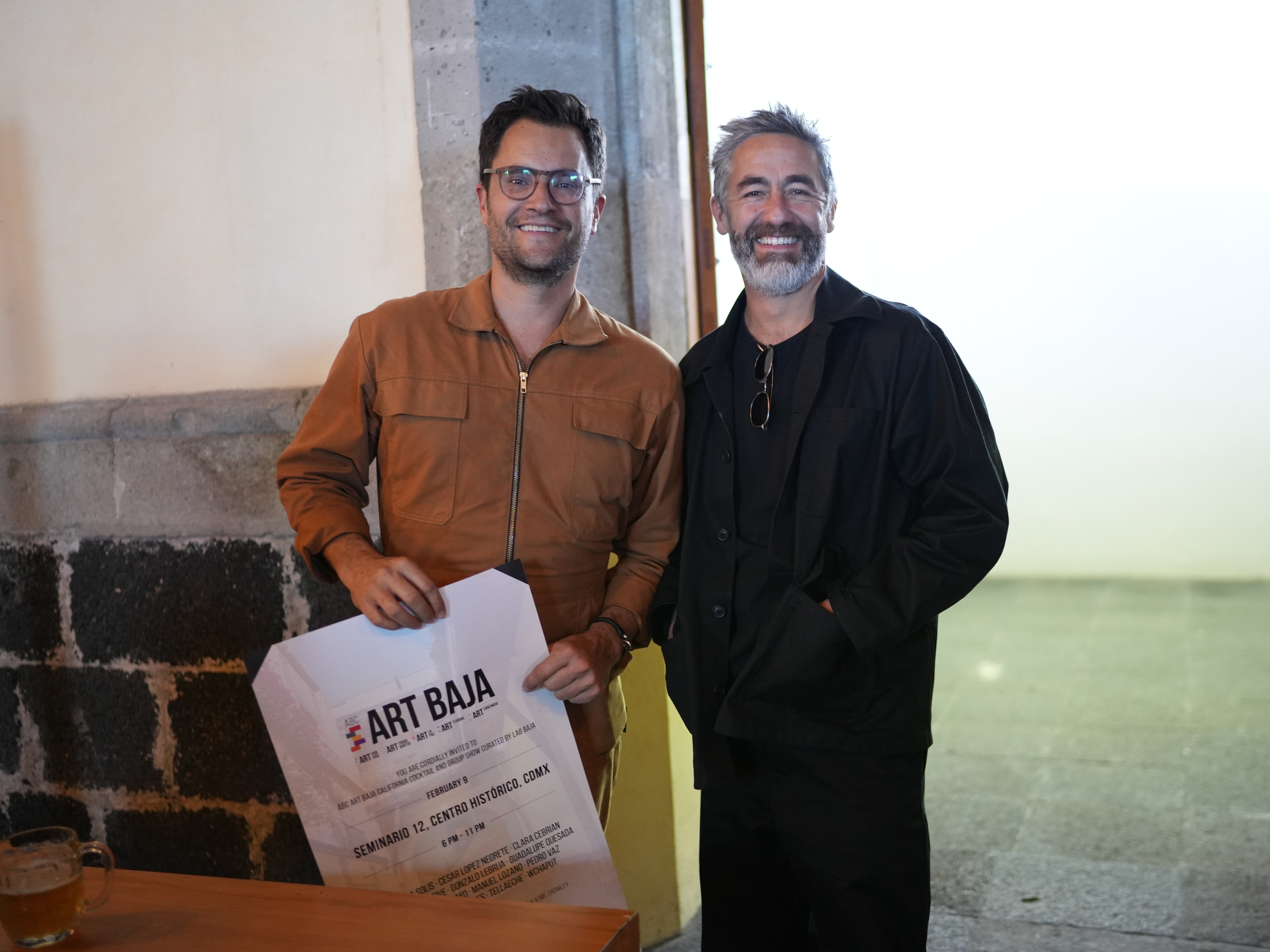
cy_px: 476
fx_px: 1394
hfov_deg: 48.9
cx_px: 708
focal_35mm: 38
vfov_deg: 37.7
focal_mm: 35
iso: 3200
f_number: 1.4
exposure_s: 1/60
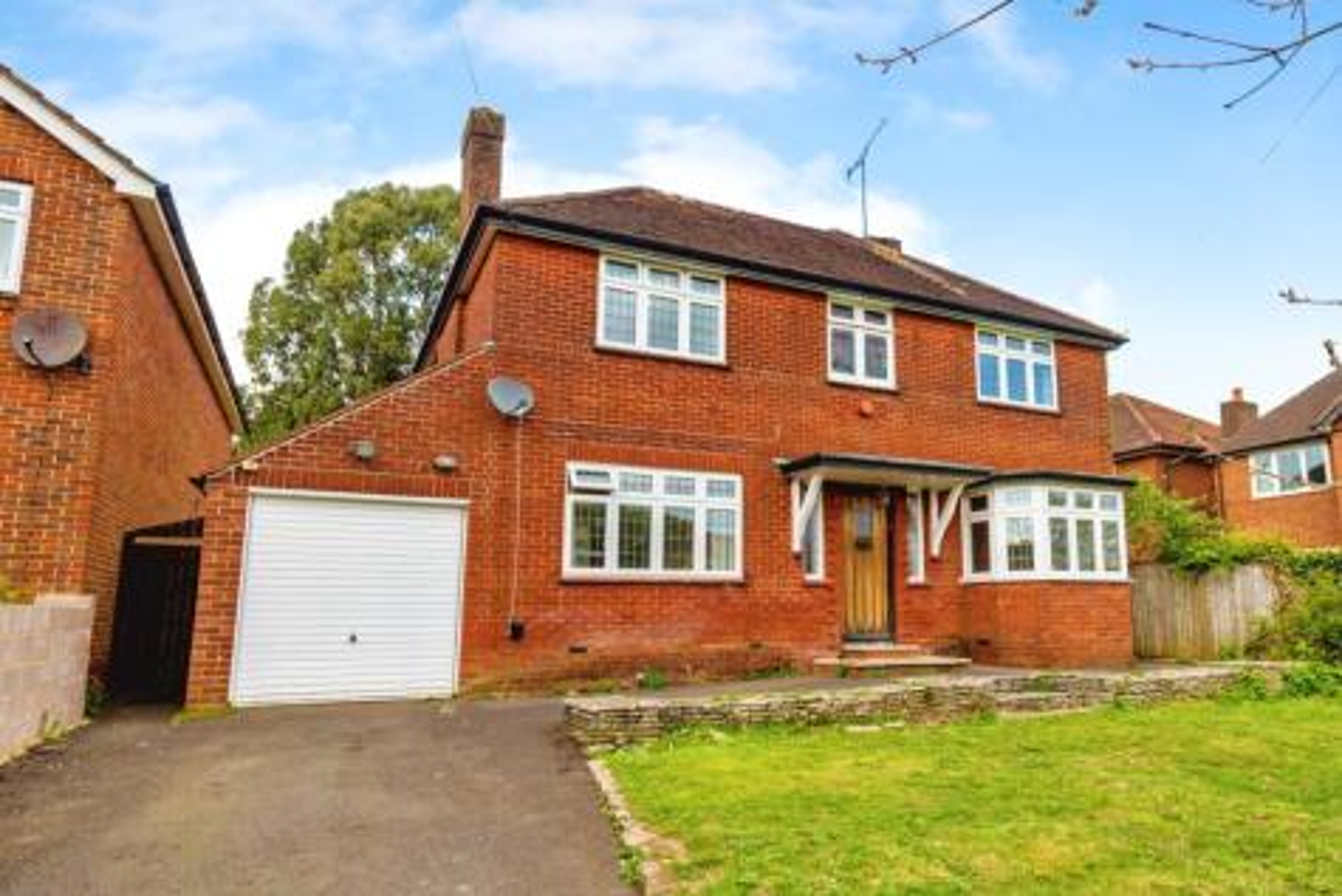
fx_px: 708
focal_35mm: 19
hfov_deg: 86.9
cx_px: 671
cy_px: 448
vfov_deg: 64.6
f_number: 7.1
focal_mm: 13
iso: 200
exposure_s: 1/640
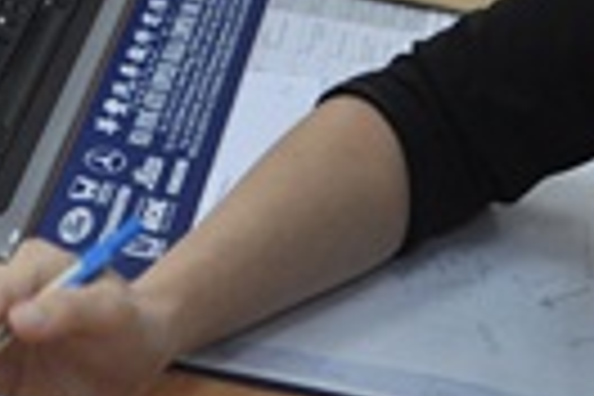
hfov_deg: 13.4
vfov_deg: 8.7
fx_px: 2475
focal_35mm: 150
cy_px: -344
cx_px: -81
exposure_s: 1/80
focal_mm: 22
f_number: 4.5
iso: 400
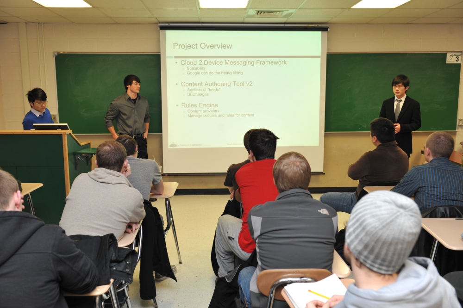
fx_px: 437
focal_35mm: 34
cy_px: 154
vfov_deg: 38.9
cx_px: 232
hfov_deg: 55.8
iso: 450
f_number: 5
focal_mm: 34
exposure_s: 1/60
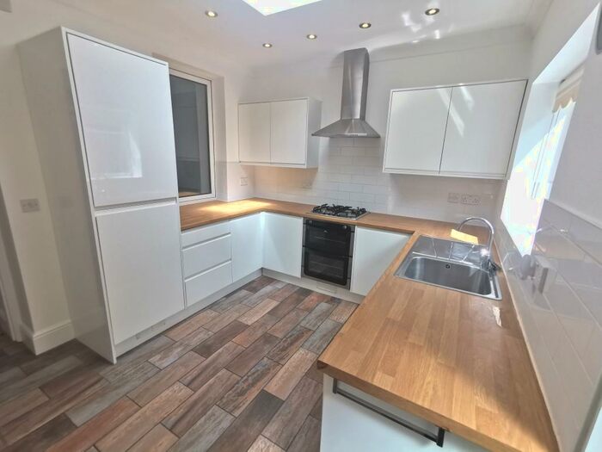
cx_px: 301
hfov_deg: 94.5
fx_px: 278
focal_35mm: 16
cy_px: 226
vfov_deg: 78.1
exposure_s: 1/265
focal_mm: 2.35
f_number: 2.2
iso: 50
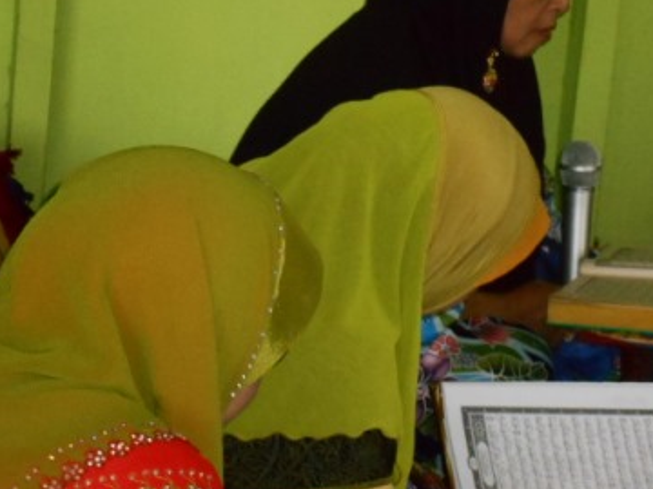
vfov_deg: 9.3
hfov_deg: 12.4
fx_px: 2999
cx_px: 442
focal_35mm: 159
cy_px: 183
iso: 800
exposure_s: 1/60
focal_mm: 20.1
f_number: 6
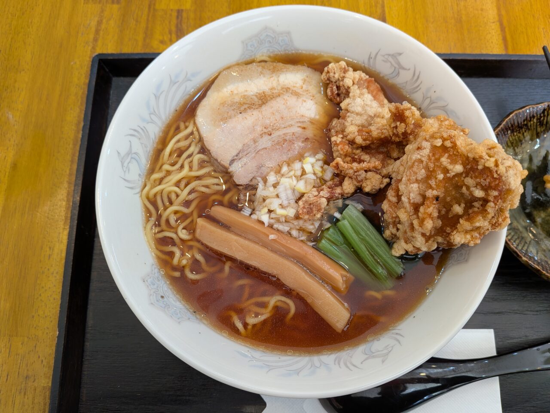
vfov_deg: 56.8
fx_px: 381
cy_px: 206
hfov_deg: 71.6
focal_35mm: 24
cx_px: 275
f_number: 1.7
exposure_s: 1/50
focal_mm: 4.53
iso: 51
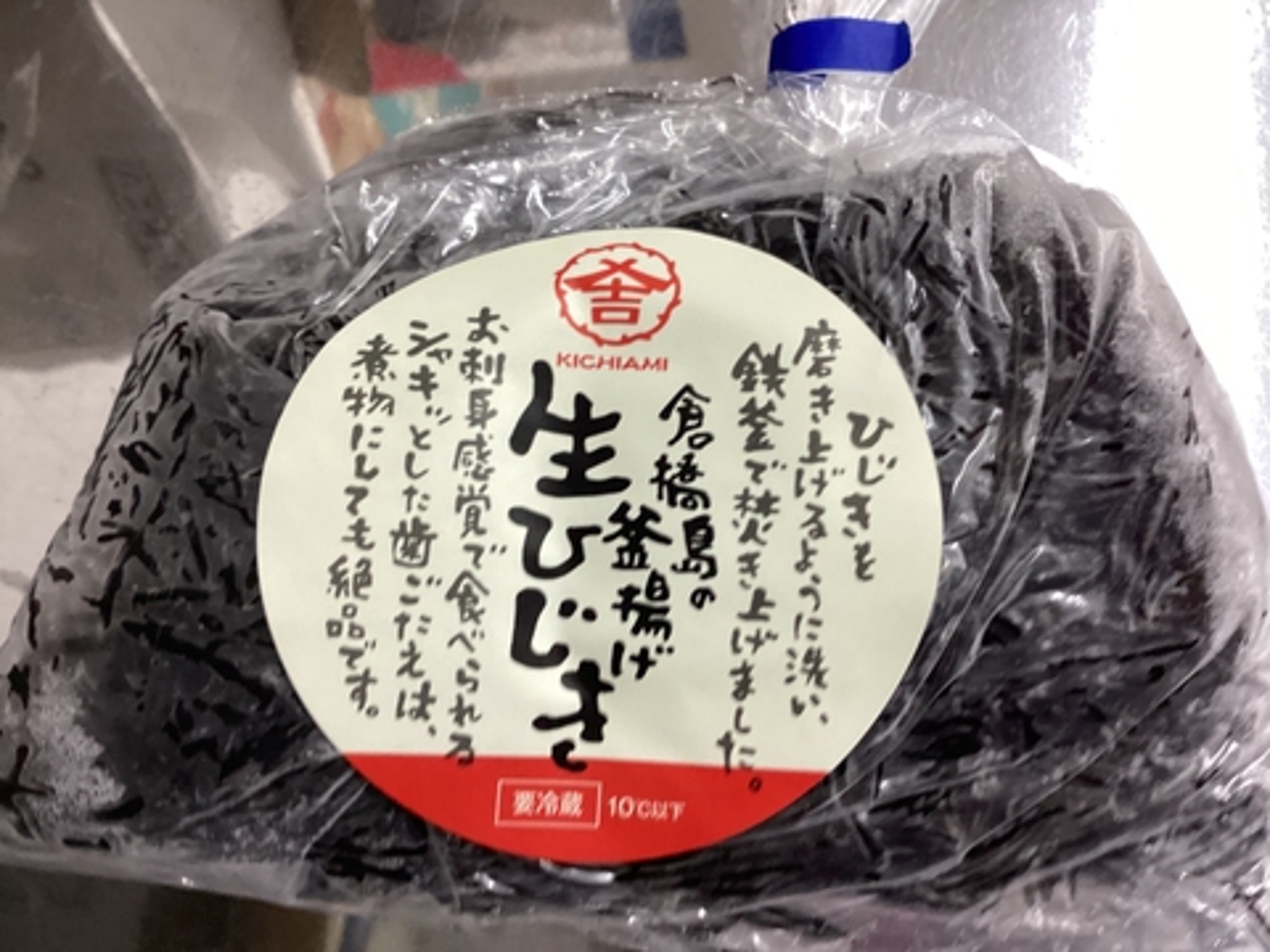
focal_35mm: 31
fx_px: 1137
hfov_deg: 58.4
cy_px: 476
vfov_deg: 45.4
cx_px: 635
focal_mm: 3.3
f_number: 2.4
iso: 100
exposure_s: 1/60
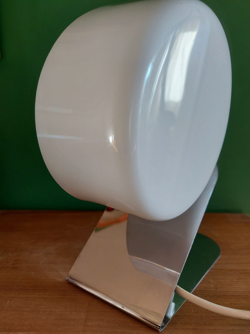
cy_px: 173
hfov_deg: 54.9
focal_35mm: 25
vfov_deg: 69.4
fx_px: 241
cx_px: 122
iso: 64
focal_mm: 5.23
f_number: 1.8
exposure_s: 1/50
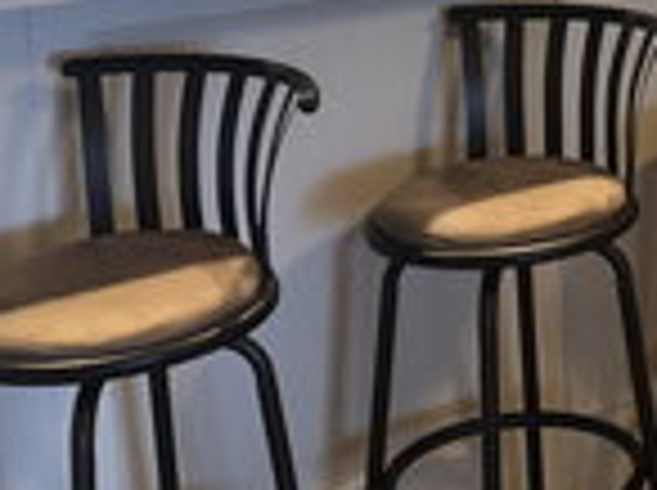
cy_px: -67
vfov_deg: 17.3
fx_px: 1554
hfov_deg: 21.9
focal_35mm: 82
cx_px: 808
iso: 50
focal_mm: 3.99
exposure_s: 1/15
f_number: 1.8
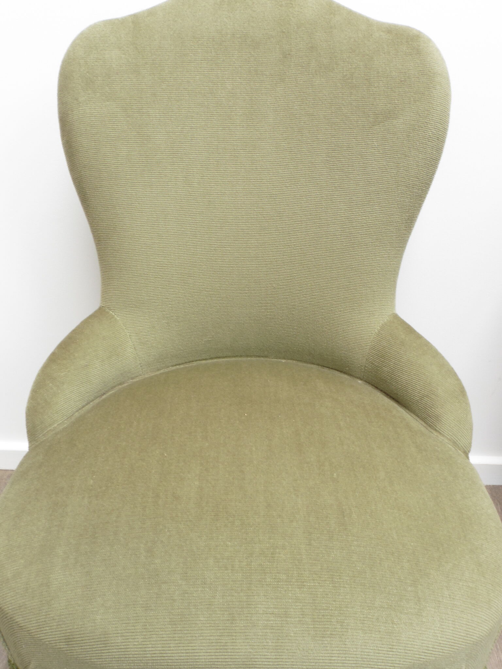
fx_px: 580
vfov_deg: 60.0
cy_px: 334
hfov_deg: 46.8
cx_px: 251
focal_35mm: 30
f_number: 8
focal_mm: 5.4
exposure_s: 1/25
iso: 100
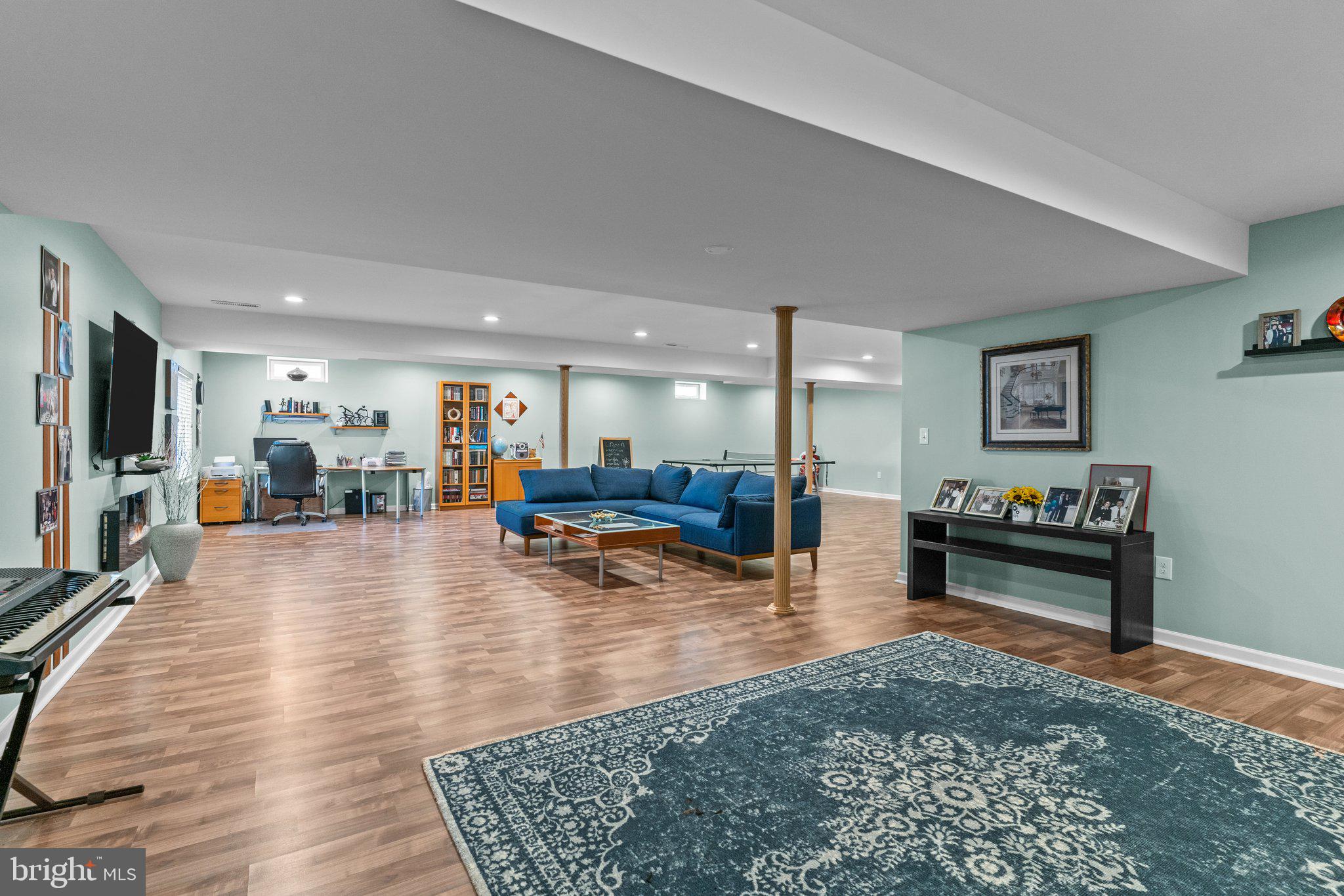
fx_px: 635
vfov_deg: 70.4
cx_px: 672
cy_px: 448
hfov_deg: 93.3
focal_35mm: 17
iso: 400
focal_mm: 17
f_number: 8
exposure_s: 1/8
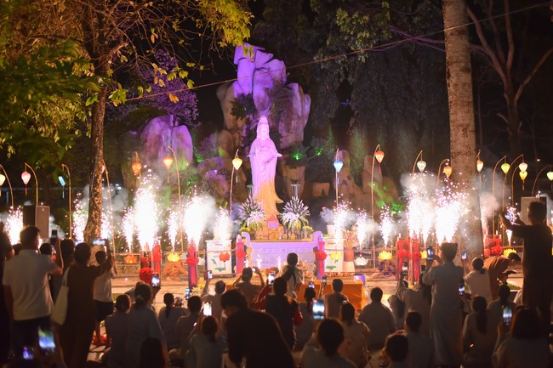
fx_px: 768
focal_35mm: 50
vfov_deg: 27.0
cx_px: 276
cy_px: 184
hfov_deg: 39.6
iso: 1250
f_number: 2
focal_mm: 50
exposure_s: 1/200
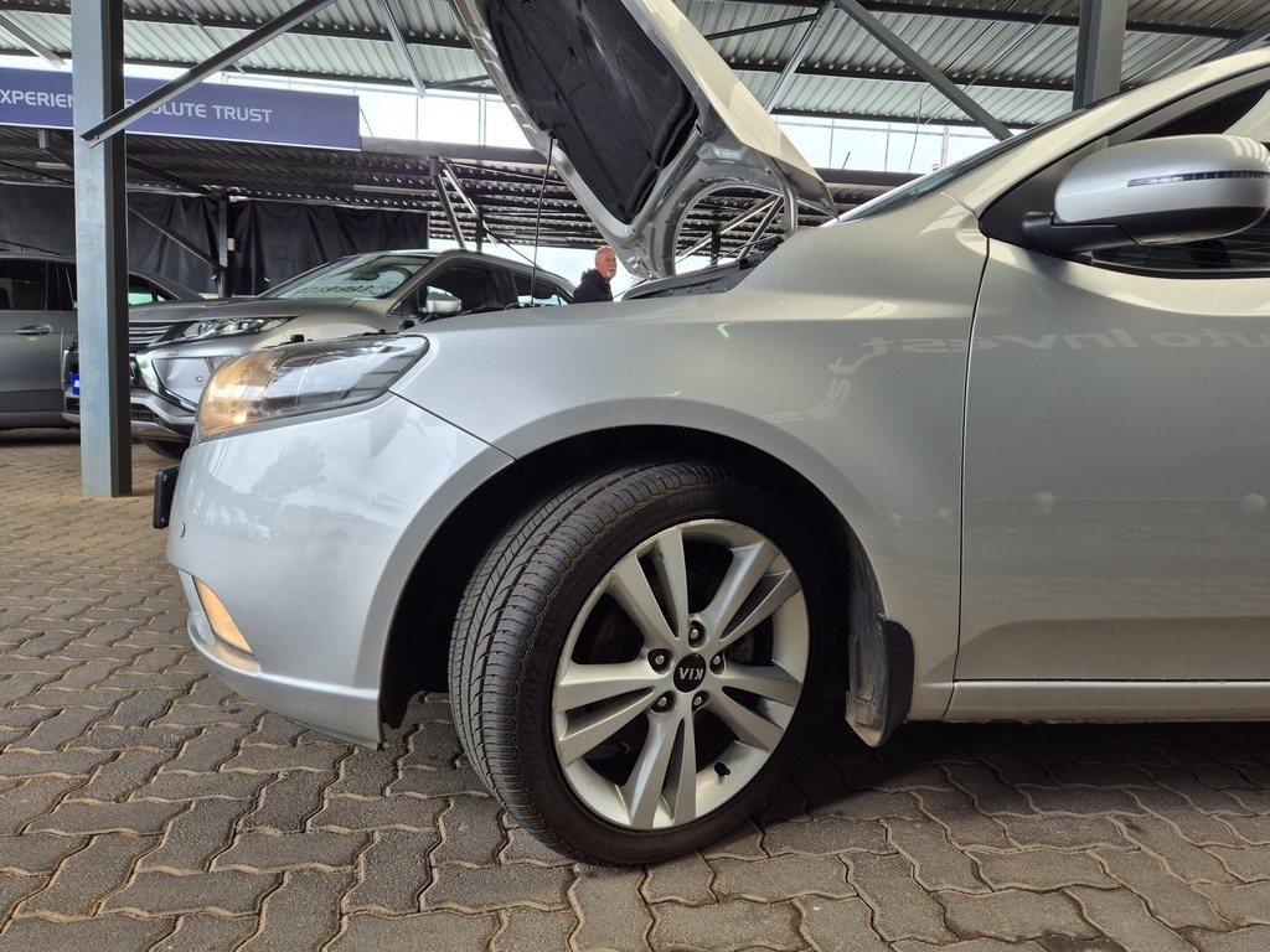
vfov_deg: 58.9
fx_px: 844
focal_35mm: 23
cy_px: 476
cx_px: 635
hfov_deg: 73.9
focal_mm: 5.4
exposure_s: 1/180
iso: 40
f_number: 1.8
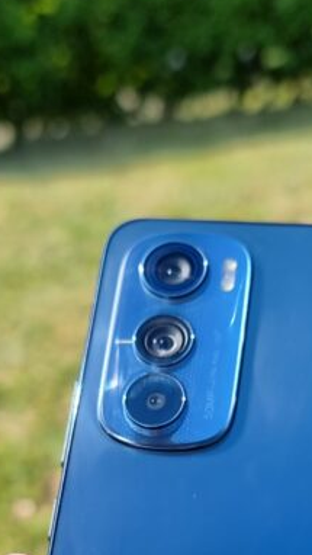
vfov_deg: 28.3
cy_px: 559
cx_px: 168
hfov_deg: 17.2
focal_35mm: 70
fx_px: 1029
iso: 50
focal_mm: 6.7
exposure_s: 1/319
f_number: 1.8
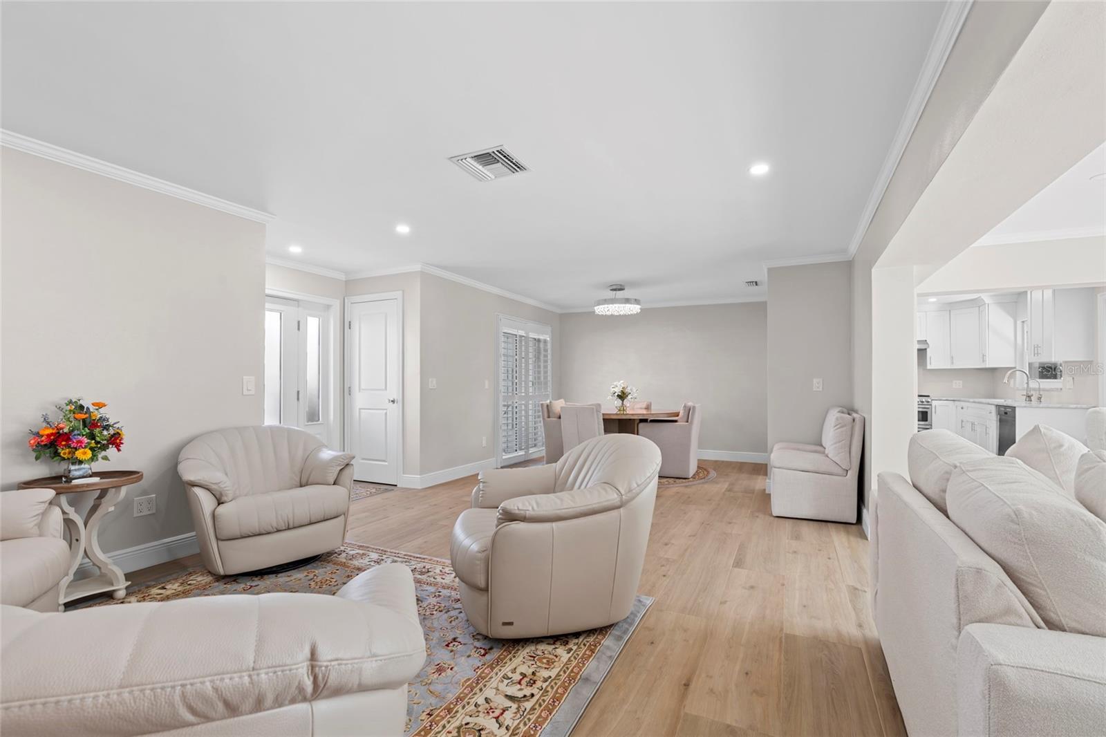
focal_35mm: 16
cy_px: 368
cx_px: 553
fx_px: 491
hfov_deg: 96.7
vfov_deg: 73.7
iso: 250
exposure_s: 1/1.25
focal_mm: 16
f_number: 9
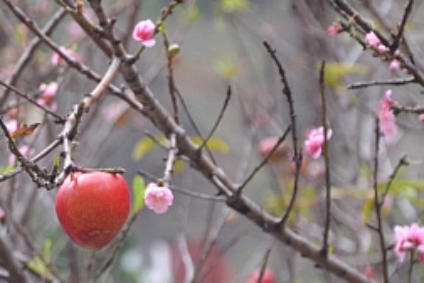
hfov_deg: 5.4
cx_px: 5
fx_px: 4475
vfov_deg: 3.6
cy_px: 47
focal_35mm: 380
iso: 800
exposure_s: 1/250
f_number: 5.3
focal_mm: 80
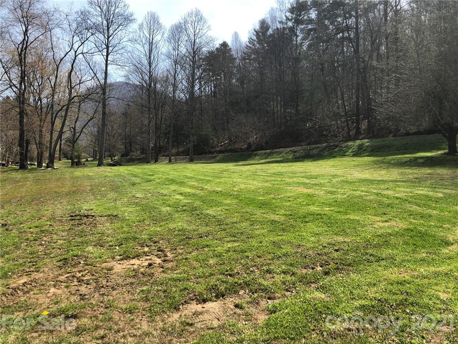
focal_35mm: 28
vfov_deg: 49.7
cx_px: 229
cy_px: 172
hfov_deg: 63.4
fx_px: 370
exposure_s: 1/1056
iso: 20
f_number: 1.8
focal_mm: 3.99
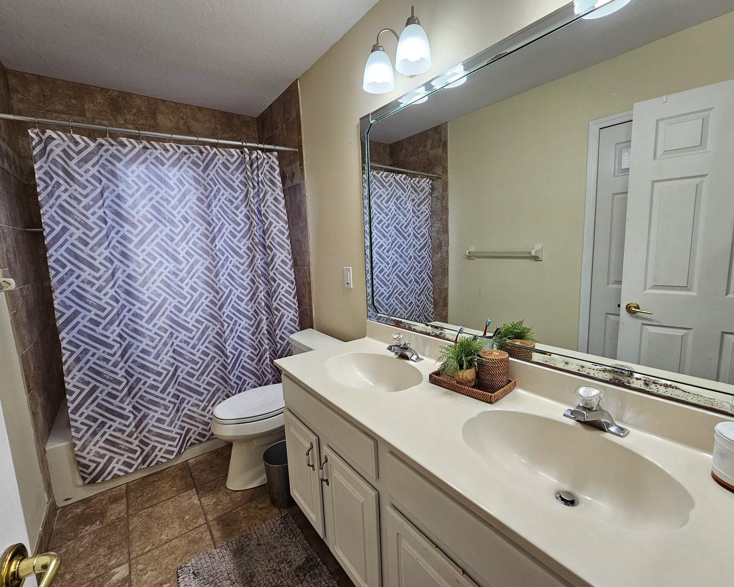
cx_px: 374
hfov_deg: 100.7
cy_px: 293
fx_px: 304
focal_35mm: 14
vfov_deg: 88.0
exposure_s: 1/60
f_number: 2.2
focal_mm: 2.2
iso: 80
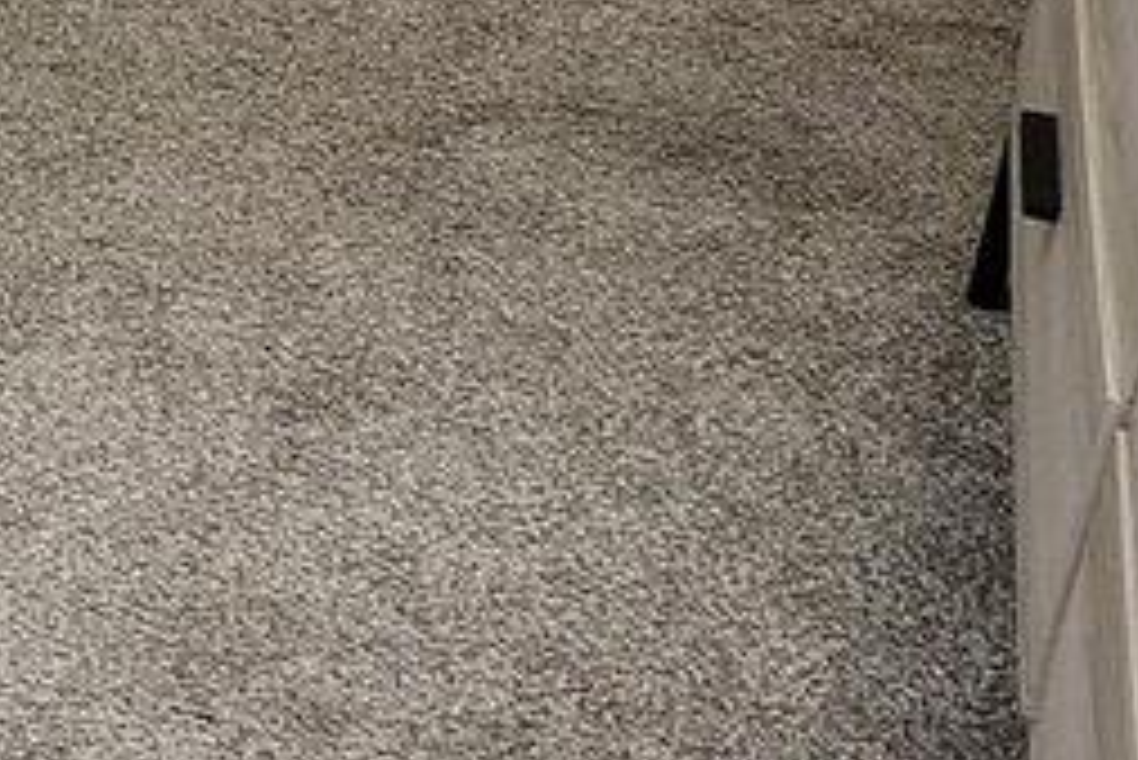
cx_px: -805
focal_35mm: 77
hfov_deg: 20.3
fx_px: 2435
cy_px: -328
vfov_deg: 16.4
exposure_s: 1/60
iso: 160
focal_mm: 2.2
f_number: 2.2
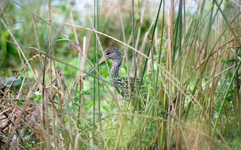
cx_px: 120
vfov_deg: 2.9
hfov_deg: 4.6
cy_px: 72
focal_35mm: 460
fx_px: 3021
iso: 400
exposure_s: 1/640
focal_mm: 300
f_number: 5.6
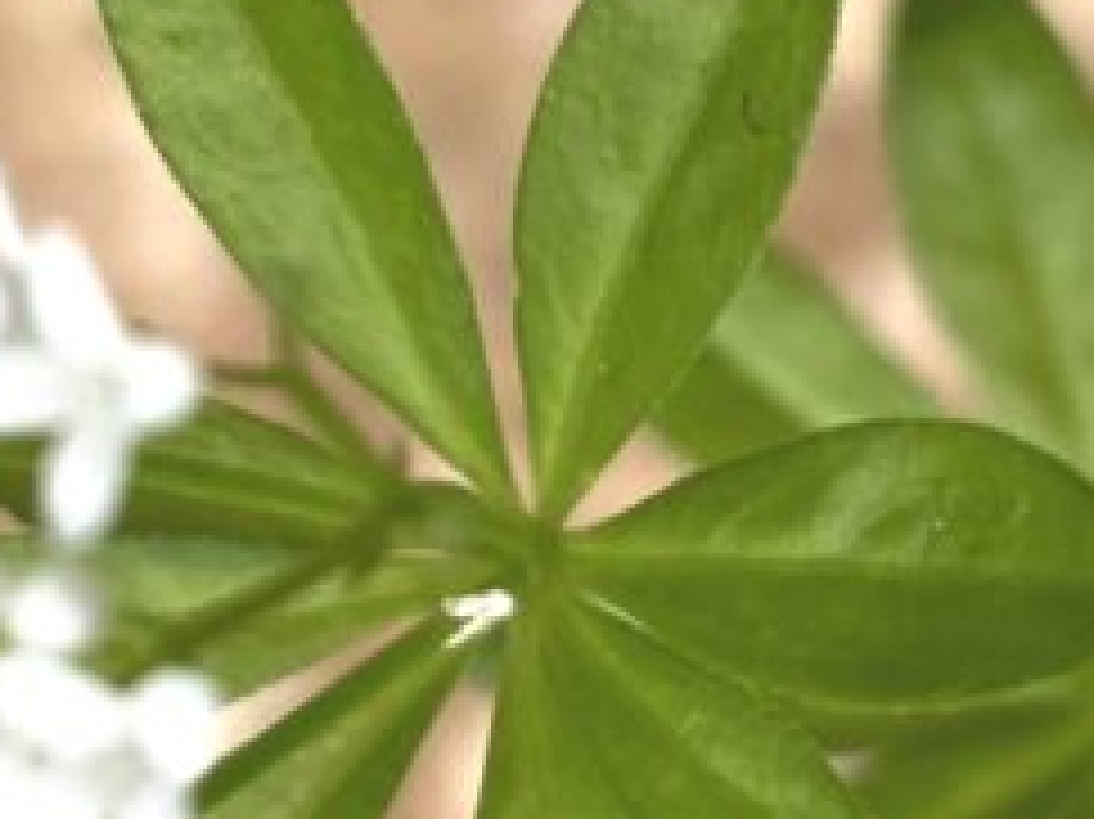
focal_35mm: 90
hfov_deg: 21.8
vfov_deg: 16.4
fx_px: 2843
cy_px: 346
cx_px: 545
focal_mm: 4.2
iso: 32
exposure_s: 1/556
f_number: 1.6
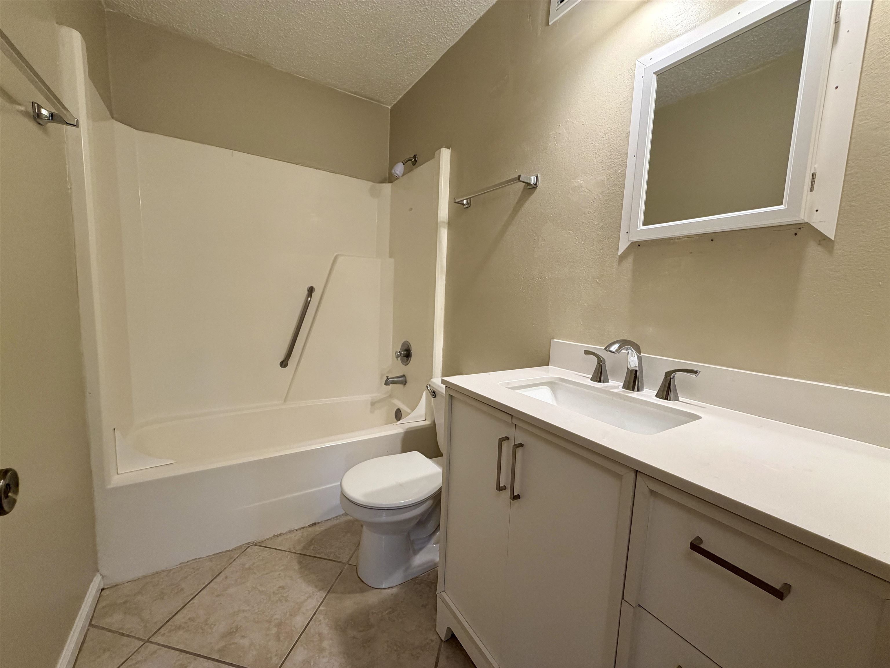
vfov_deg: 85.7
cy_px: 334
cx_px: 445
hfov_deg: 102.1
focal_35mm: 14
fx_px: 360
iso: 250
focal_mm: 2.22
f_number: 2.2
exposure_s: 1/120
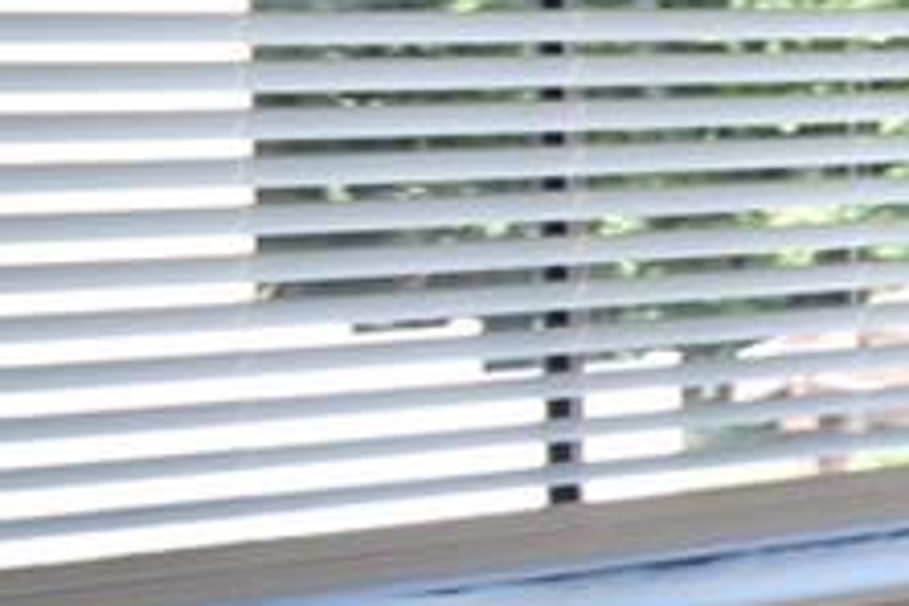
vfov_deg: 12.6
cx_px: 3014
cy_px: 29
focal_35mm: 108
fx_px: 2727
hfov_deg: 10.2
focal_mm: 10
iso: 200
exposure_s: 1/100
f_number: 5
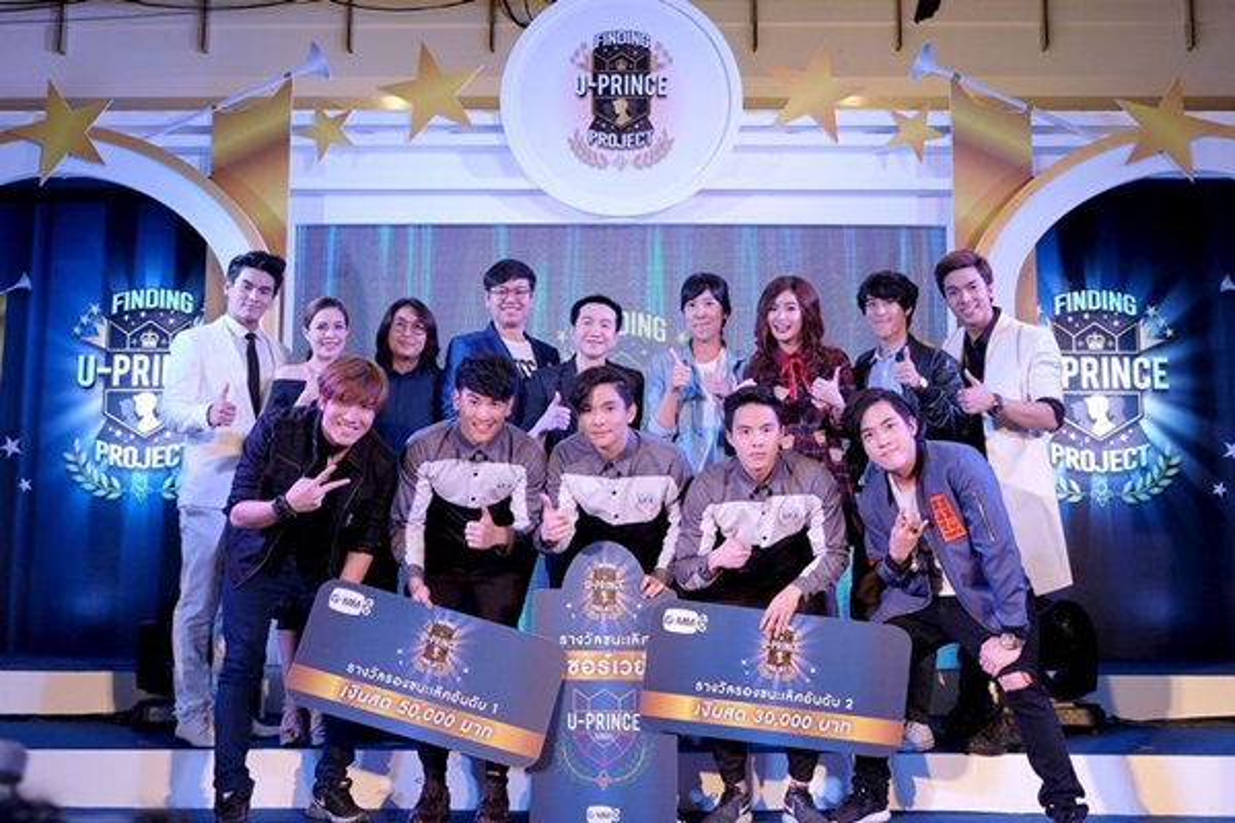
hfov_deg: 53.1
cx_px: 618
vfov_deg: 36.9
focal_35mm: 36
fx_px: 1235
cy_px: 412
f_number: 4.5
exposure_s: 1/350
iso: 1600
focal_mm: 24.3
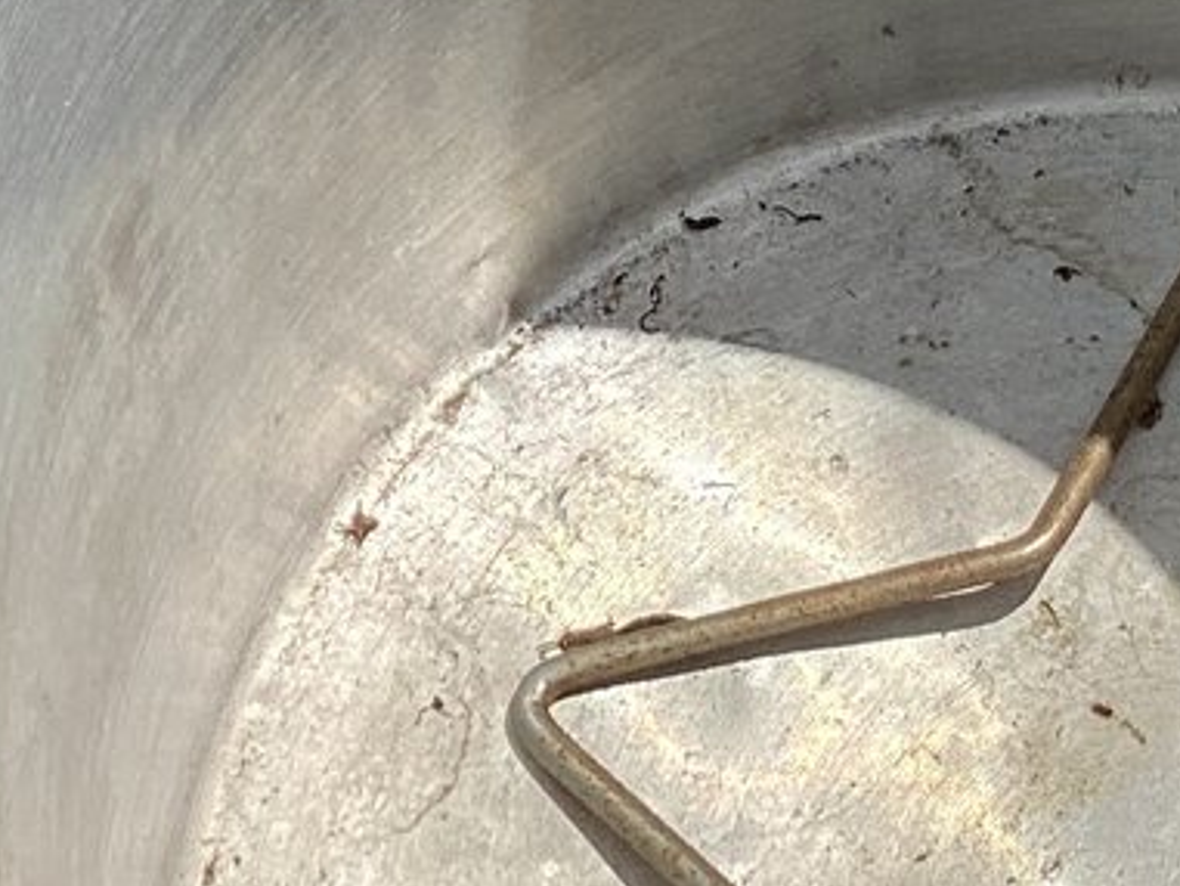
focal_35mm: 123
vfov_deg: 11.7
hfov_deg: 15.7
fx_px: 4194
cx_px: 1216
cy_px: -268
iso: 25
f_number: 2.4
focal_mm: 3.3
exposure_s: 1/1773
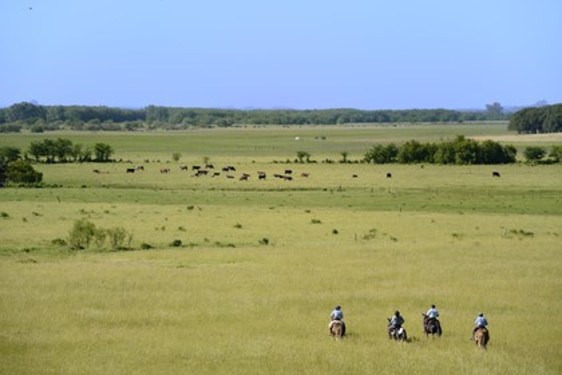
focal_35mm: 200
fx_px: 3122
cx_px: 281
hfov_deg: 10.3
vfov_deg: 6.9
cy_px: 188
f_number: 10
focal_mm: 200
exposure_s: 1/250
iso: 200
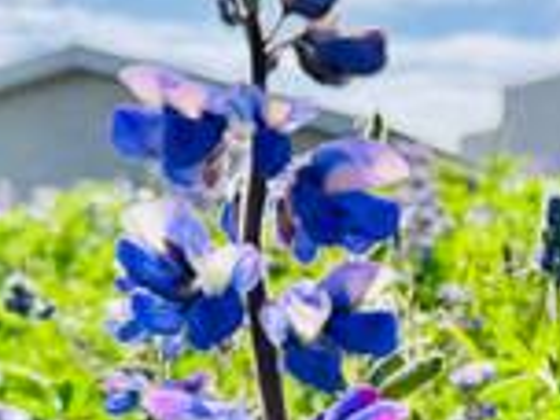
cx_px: 586
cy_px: 453
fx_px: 1229
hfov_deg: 24.3
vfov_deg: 18.7
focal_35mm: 76
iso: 80
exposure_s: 1/2331
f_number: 1.78
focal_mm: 6.76
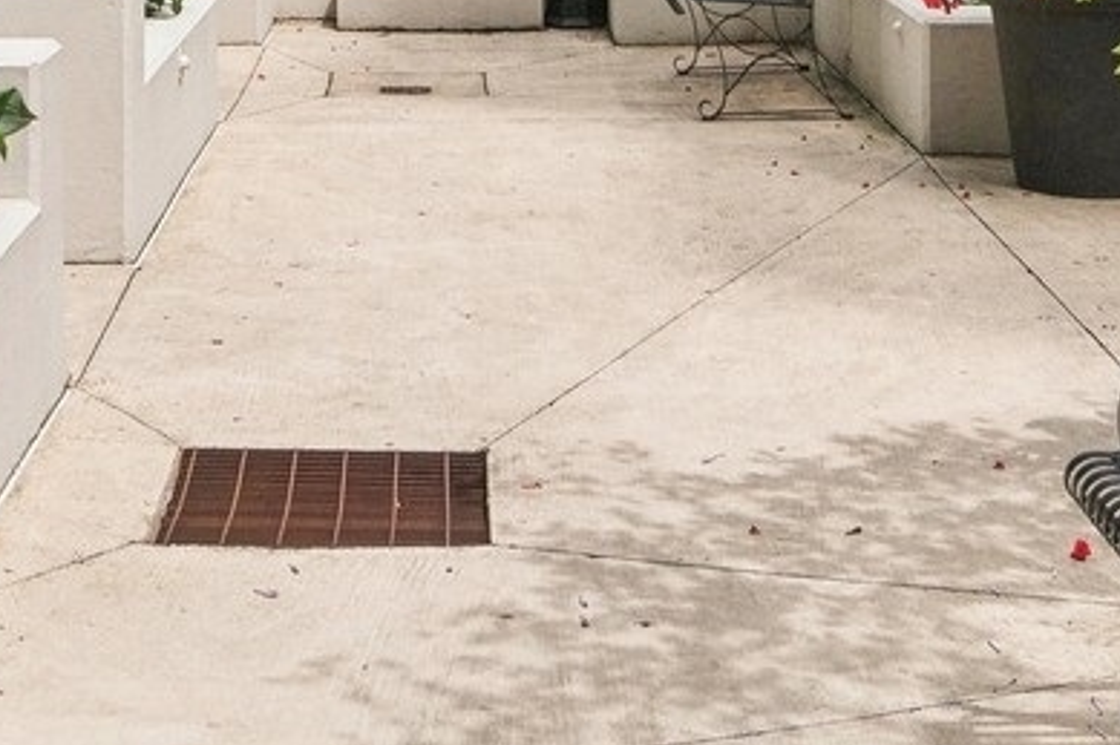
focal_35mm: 74
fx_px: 2301
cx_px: 464
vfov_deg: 14.9
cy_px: -759
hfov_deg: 27.3
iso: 200
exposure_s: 1/400
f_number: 8
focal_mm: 12
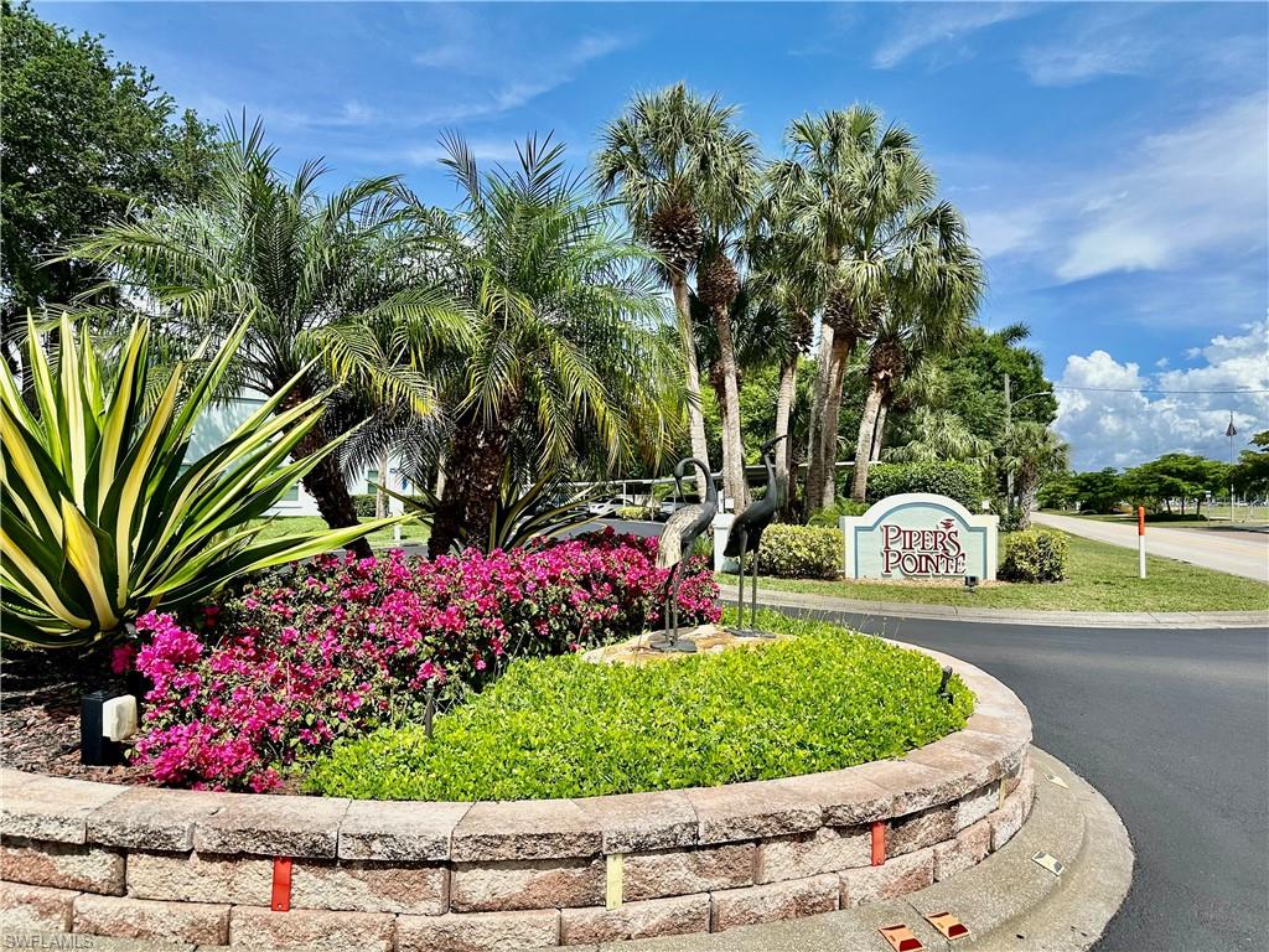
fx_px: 880
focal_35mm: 24
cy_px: 476
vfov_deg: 56.8
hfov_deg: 71.6
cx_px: 634
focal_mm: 6.86
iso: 80
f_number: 1.78
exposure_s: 1/4762
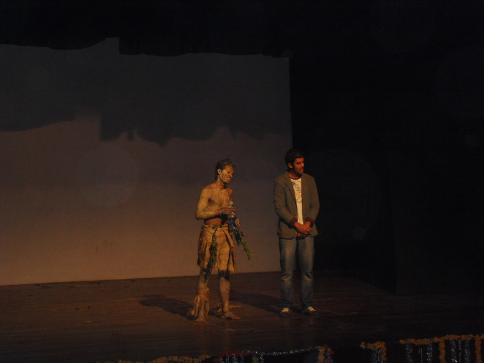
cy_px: 182
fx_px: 1188
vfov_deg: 17.4
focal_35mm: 85
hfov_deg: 23.0
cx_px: 242
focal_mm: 18.2
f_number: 5.3
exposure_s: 1/90
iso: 400
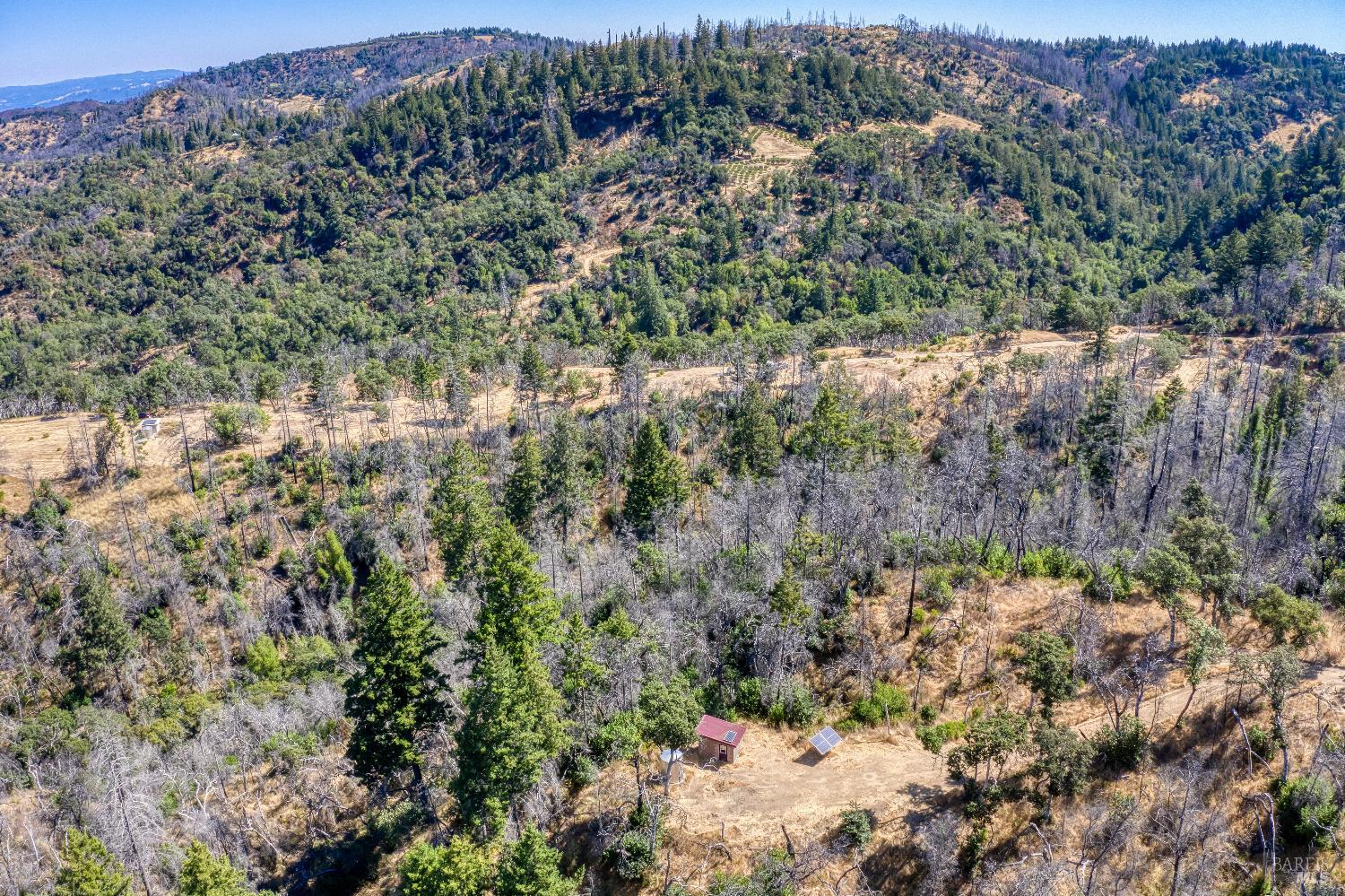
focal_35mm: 28
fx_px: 1046
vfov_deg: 46.4
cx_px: 672
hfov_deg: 65.5
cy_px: 448
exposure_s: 1/100
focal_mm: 10.26
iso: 200
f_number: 8
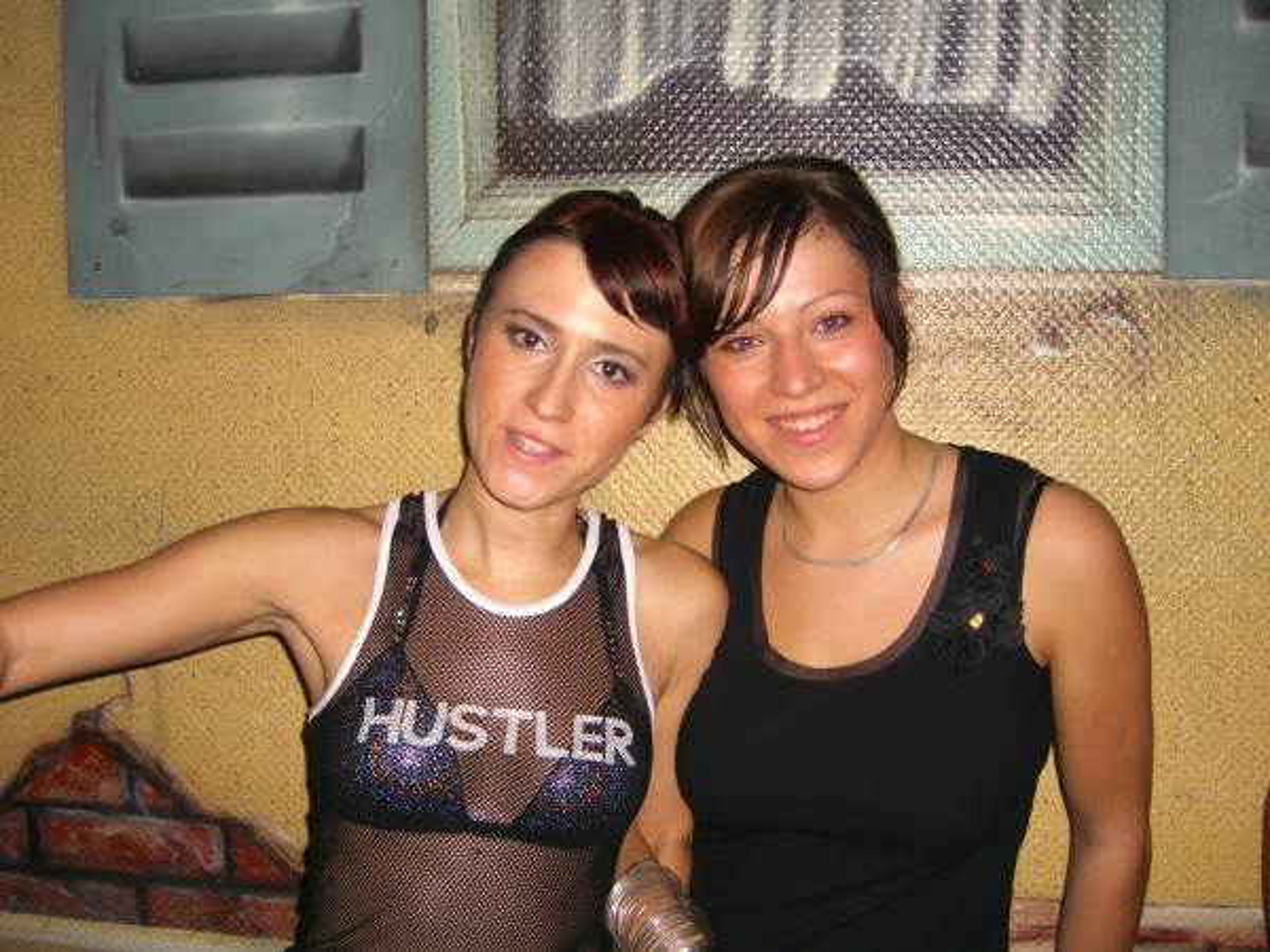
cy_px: 476
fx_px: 1394
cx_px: 635
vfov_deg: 37.7
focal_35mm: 38
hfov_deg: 49.0
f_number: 2.8
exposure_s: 1/60
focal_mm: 7.9
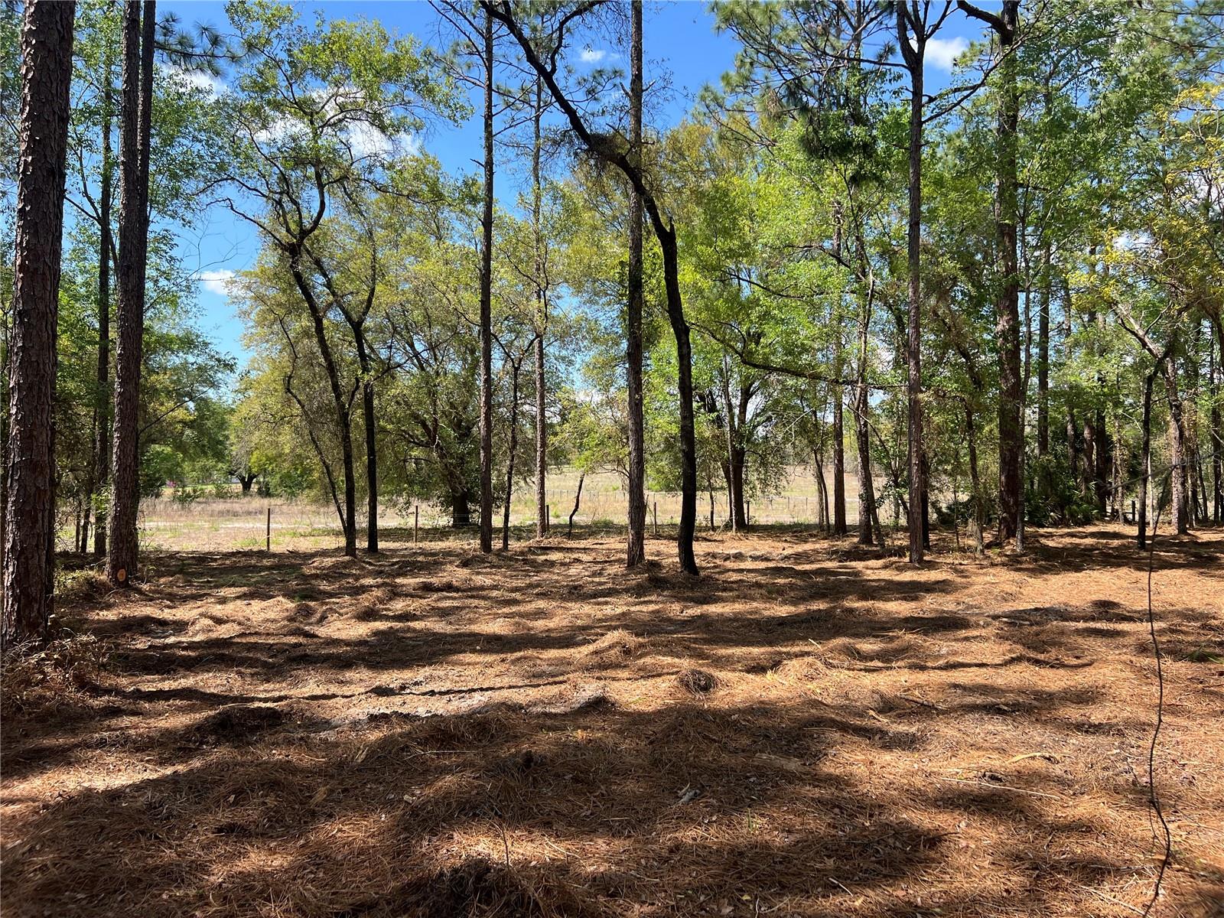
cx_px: 612
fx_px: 919
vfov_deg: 53.1
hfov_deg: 67.3
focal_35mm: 26
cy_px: 459
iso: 50
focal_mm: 5.7
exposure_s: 1/1431
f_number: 1.5
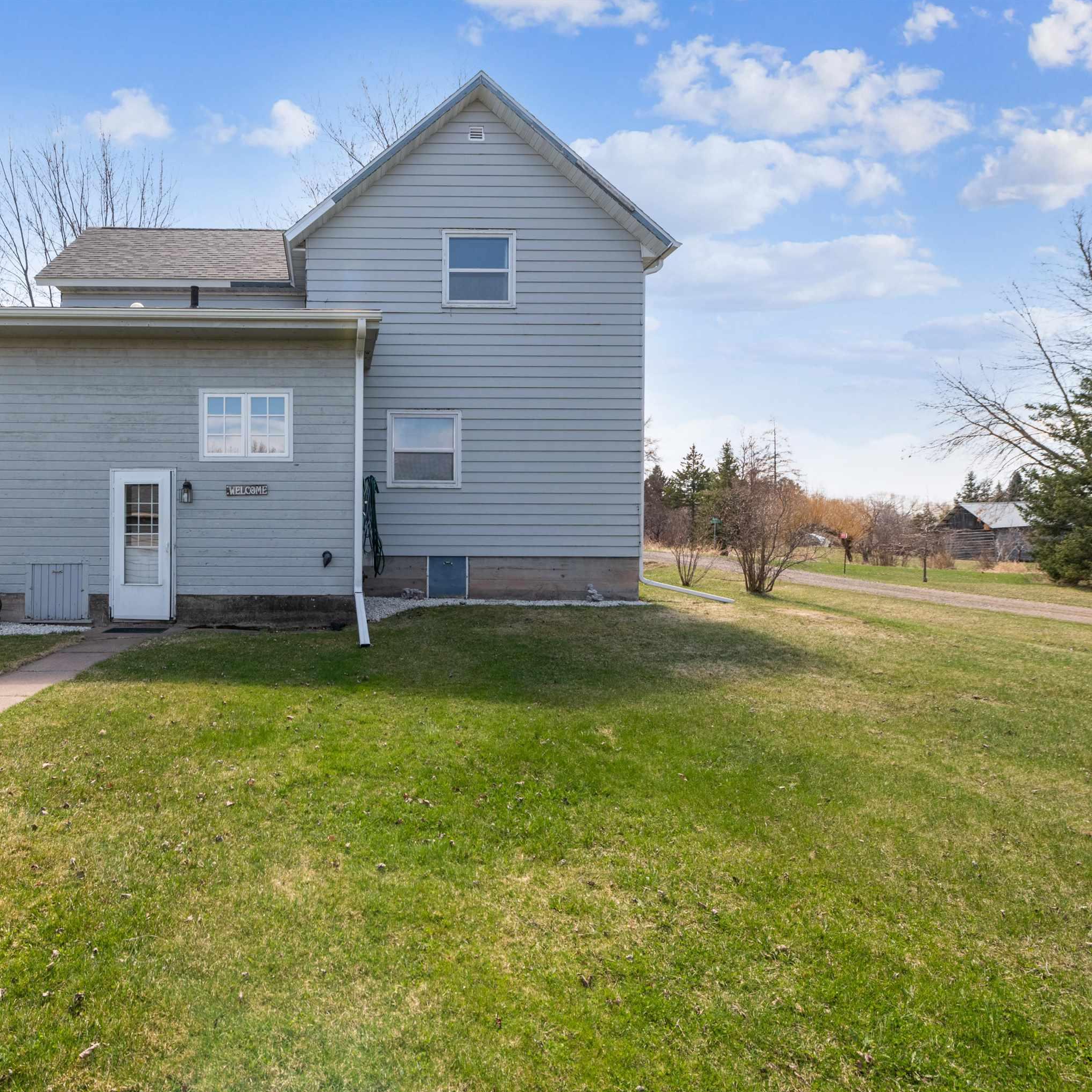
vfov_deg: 80.7
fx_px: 642
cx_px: 335
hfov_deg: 77.2
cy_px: 549
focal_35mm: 18
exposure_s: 1/500
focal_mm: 14
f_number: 8
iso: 400
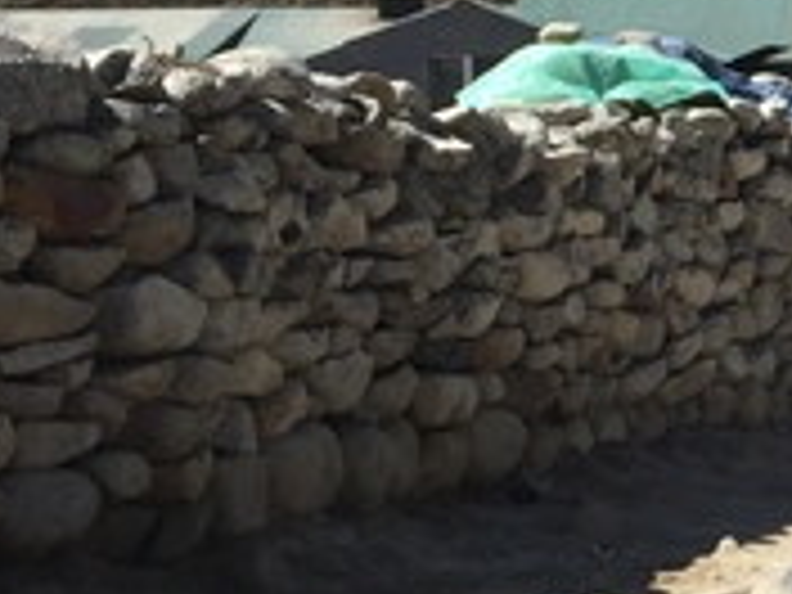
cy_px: 259
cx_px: 1611
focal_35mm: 148
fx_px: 3386
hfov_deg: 11.8
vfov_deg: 10.0
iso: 32
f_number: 2.2
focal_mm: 4.15
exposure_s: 1/1647
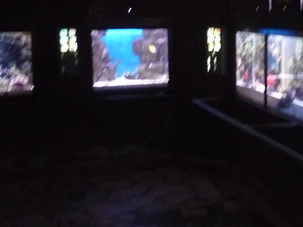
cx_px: 267
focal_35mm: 61
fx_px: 534
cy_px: 71
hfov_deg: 30.4
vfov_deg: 23.9
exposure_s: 1/13
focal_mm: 5.5
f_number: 2.8
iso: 800
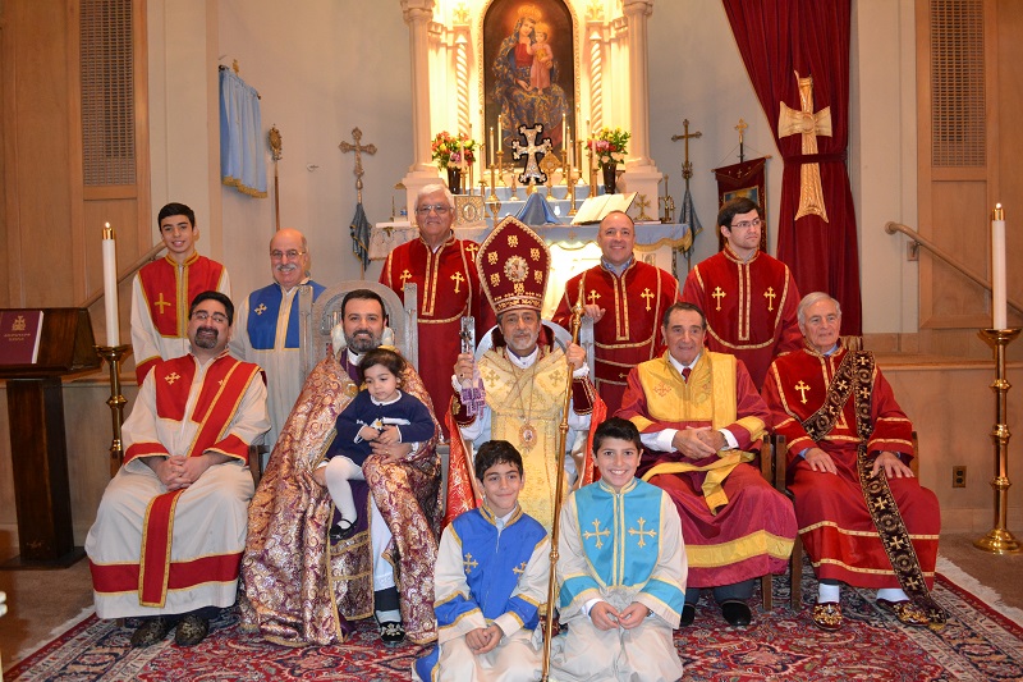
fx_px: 767
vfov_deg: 47.9
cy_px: 341
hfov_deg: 67.4
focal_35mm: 27
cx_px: 512
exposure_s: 1/60
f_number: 3.5
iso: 1600
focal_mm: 18
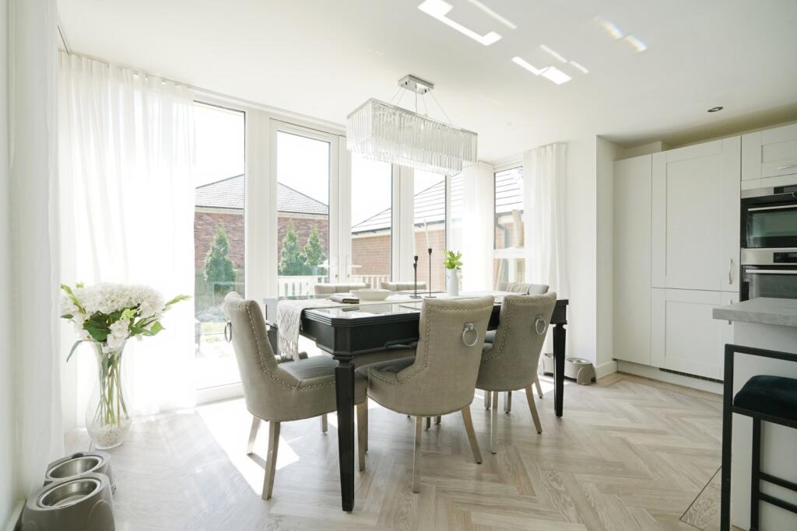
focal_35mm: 16
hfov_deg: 96.7
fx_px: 354
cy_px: 266
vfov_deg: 73.8
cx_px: 398
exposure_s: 1/250
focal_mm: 16
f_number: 14
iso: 2000
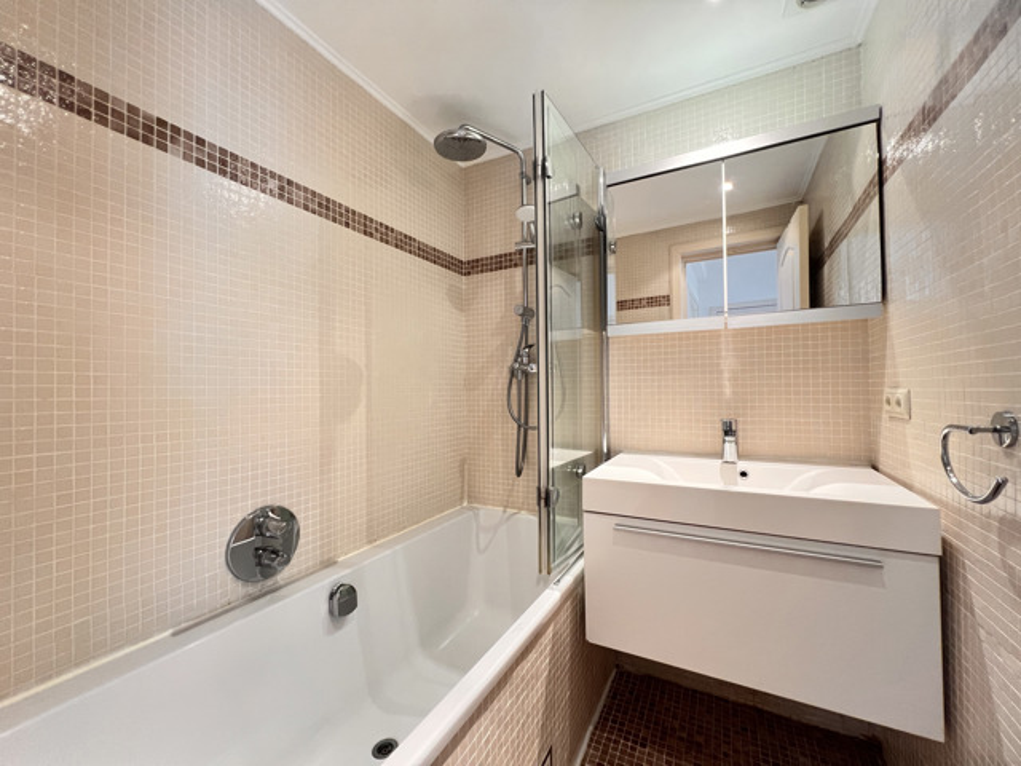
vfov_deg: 89.9
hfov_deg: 106.2
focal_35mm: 13
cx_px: 510
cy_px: 383
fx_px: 383
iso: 200
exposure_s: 1/50
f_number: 1.8
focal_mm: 1.57
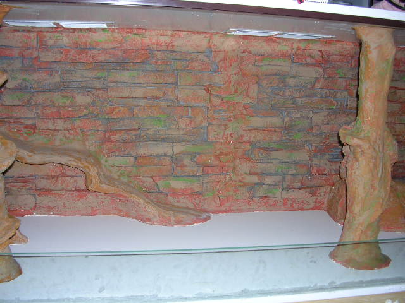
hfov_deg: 49.0
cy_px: 152
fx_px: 445
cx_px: 202
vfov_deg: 37.7
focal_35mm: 38
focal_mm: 5.8
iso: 50
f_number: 2.8
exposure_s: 1/60.1
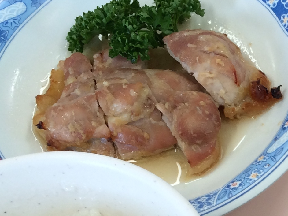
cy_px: 295
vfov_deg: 13.6
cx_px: 409
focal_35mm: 104
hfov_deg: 17.3
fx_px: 865
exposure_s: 1/60
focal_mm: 4.12
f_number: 2.2
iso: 50
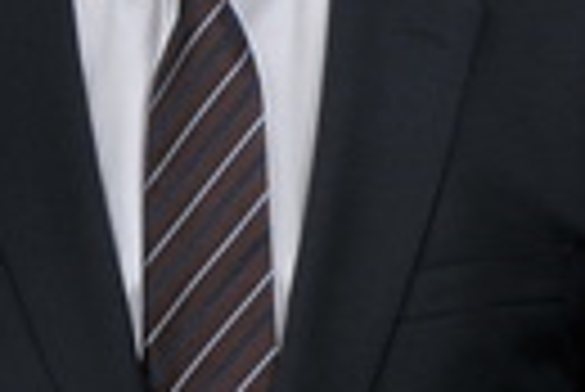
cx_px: -4
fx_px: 6133
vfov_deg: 3.7
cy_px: 428
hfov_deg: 5.4
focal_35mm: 377
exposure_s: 1/125
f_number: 11
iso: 200
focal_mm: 32
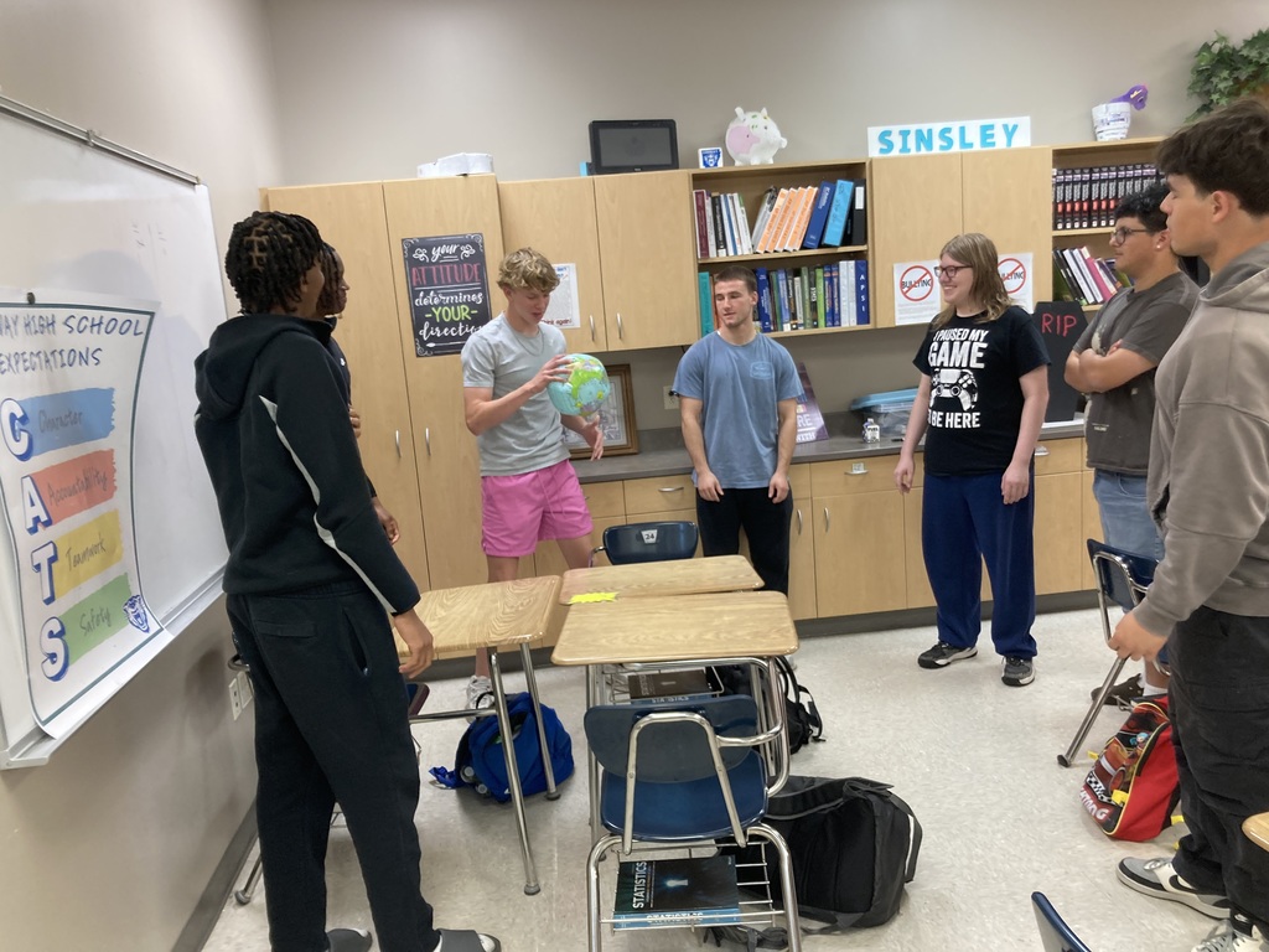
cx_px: 634
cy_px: 476
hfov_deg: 63.4
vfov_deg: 49.7
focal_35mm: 28
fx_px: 1026
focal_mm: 3.99
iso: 100
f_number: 1.8
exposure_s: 1/60
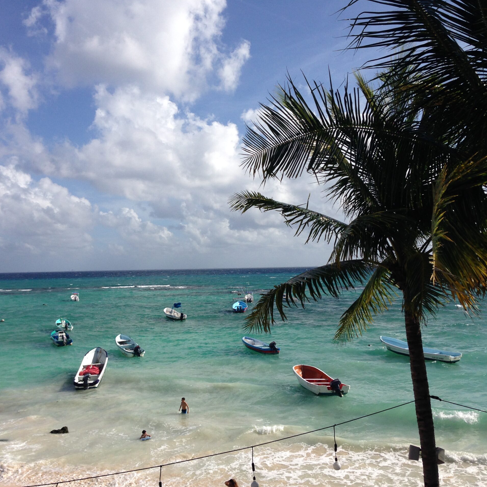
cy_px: 243
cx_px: 212
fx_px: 621
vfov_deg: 42.8
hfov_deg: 42.8
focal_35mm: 39
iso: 50
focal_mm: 4.12
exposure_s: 1/2857
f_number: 2.4
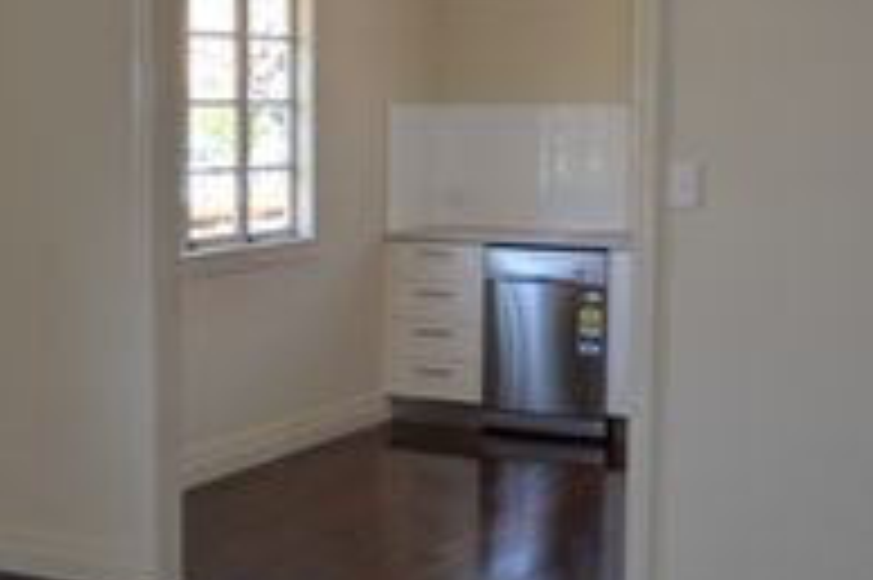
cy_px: 263
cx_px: 225
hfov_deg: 25.1
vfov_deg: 17.0
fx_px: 1938
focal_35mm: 80
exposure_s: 1/125
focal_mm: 22
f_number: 3.8
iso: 280
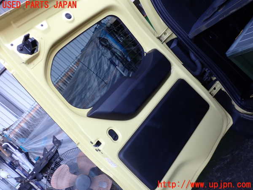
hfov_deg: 60.0
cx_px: 126
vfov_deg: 46.8
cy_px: 95
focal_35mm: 30
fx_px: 219
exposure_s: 1/80
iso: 100
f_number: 3.2
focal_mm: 5.4
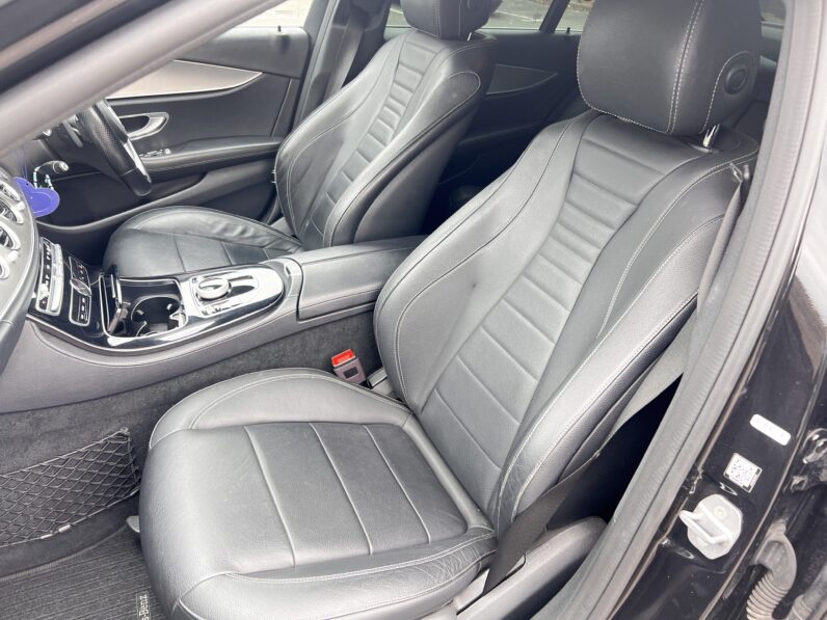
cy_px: 310
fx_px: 621
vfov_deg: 53.1
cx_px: 414
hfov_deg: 67.3
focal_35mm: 26
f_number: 1.5
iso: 100
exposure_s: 1/121
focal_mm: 5.7
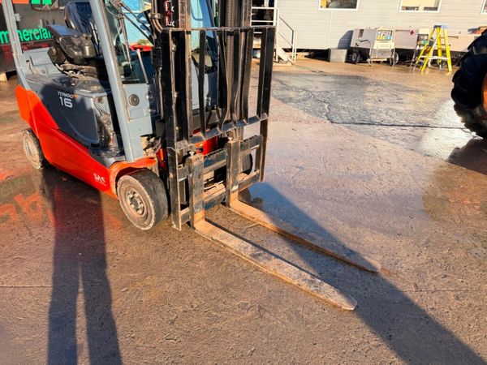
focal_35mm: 24
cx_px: 244
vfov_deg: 56.8
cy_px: 182
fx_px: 338
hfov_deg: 71.6
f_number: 1.78
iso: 100
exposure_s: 1/1156
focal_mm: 6.76
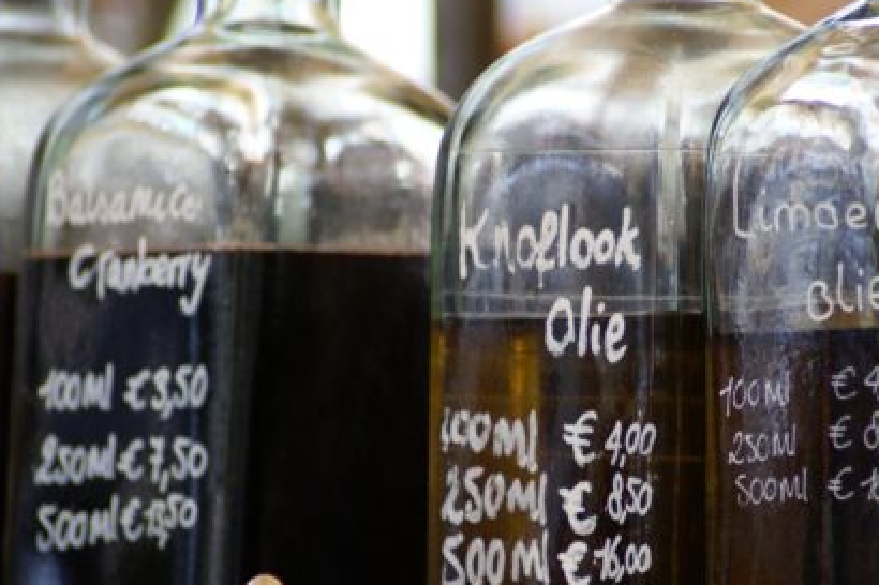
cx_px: 482
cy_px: 399
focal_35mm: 396
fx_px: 9665
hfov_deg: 5.2
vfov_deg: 3.5
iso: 400
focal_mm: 180
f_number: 4.5
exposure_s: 1/200
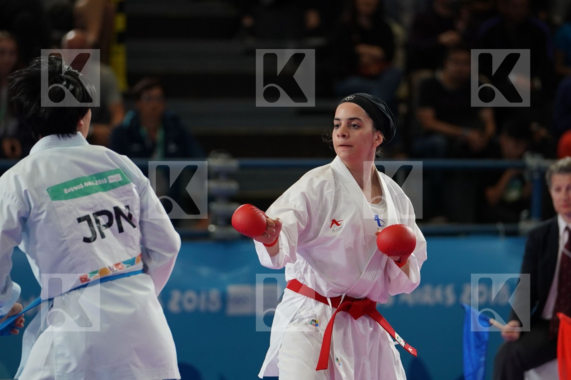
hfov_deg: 8.0
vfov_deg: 5.3
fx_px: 4108
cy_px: 190
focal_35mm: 259
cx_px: 286
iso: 1000
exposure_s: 1/1000
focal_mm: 173
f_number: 2.8
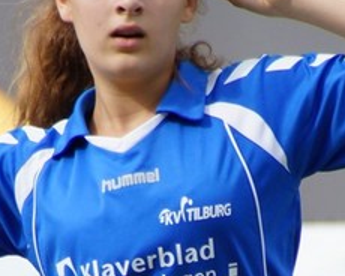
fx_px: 16021
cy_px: 338
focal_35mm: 1569
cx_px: 228
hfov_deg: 1.2
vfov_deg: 1.0
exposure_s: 1/400
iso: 200
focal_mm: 250
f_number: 6.3
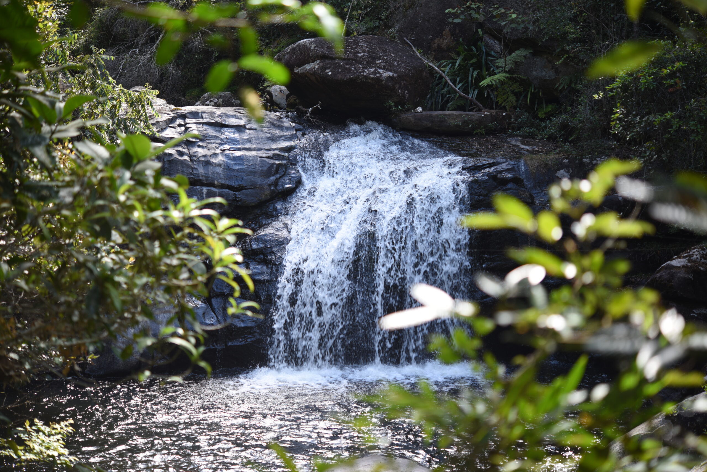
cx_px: 354
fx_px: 1179
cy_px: 236
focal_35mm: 60
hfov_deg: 33.4
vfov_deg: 22.6
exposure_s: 1/160
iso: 100
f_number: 3.2
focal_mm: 60
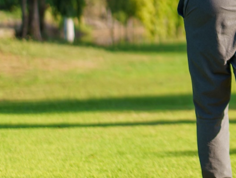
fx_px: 1358
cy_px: -6
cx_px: 410
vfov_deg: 7.4
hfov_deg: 9.5
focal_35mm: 199
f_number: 1.8
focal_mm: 55
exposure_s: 1/2500
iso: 100
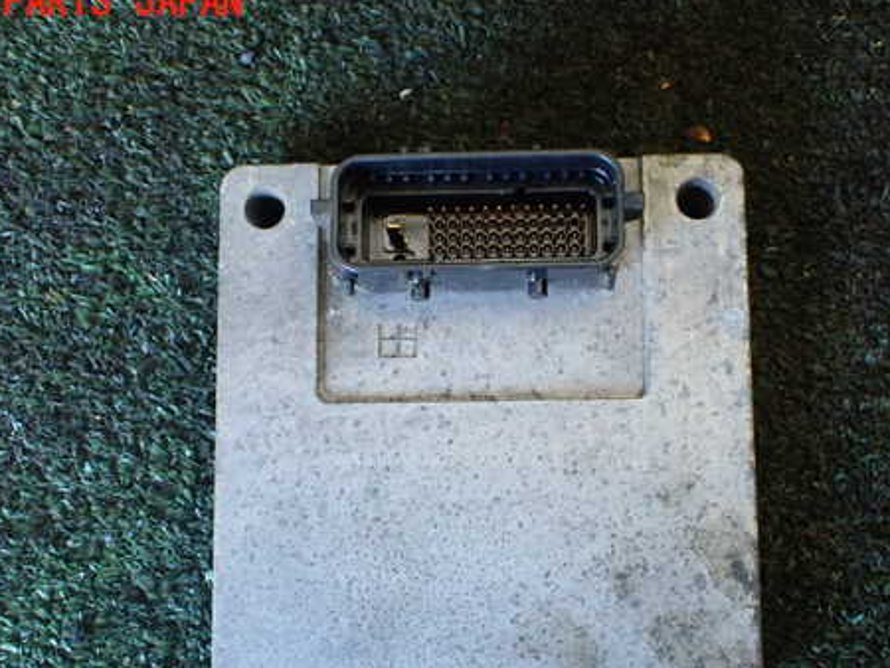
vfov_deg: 35.8
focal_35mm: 40
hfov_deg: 46.7
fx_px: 1029
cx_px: 477
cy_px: 423
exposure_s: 1/60
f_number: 2.3
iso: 800
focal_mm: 5.4
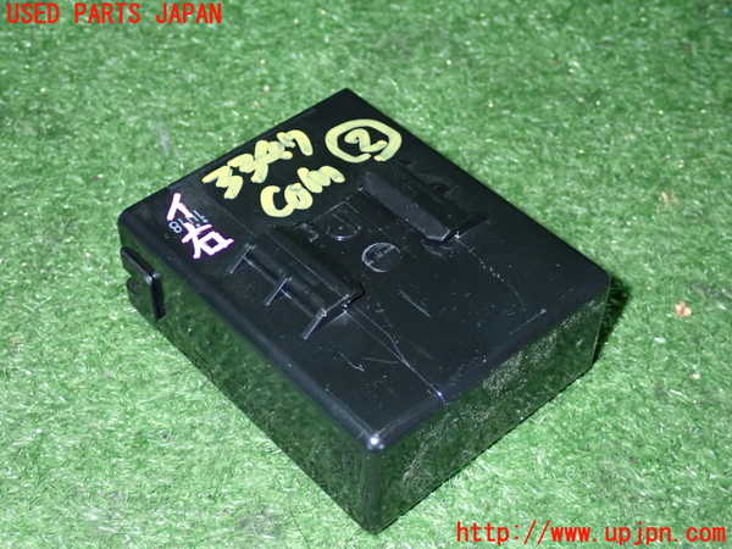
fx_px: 1226
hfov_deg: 33.2
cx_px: 366
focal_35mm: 58
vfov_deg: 25.2
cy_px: 274
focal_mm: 10.35
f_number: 10
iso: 800
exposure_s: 1/60
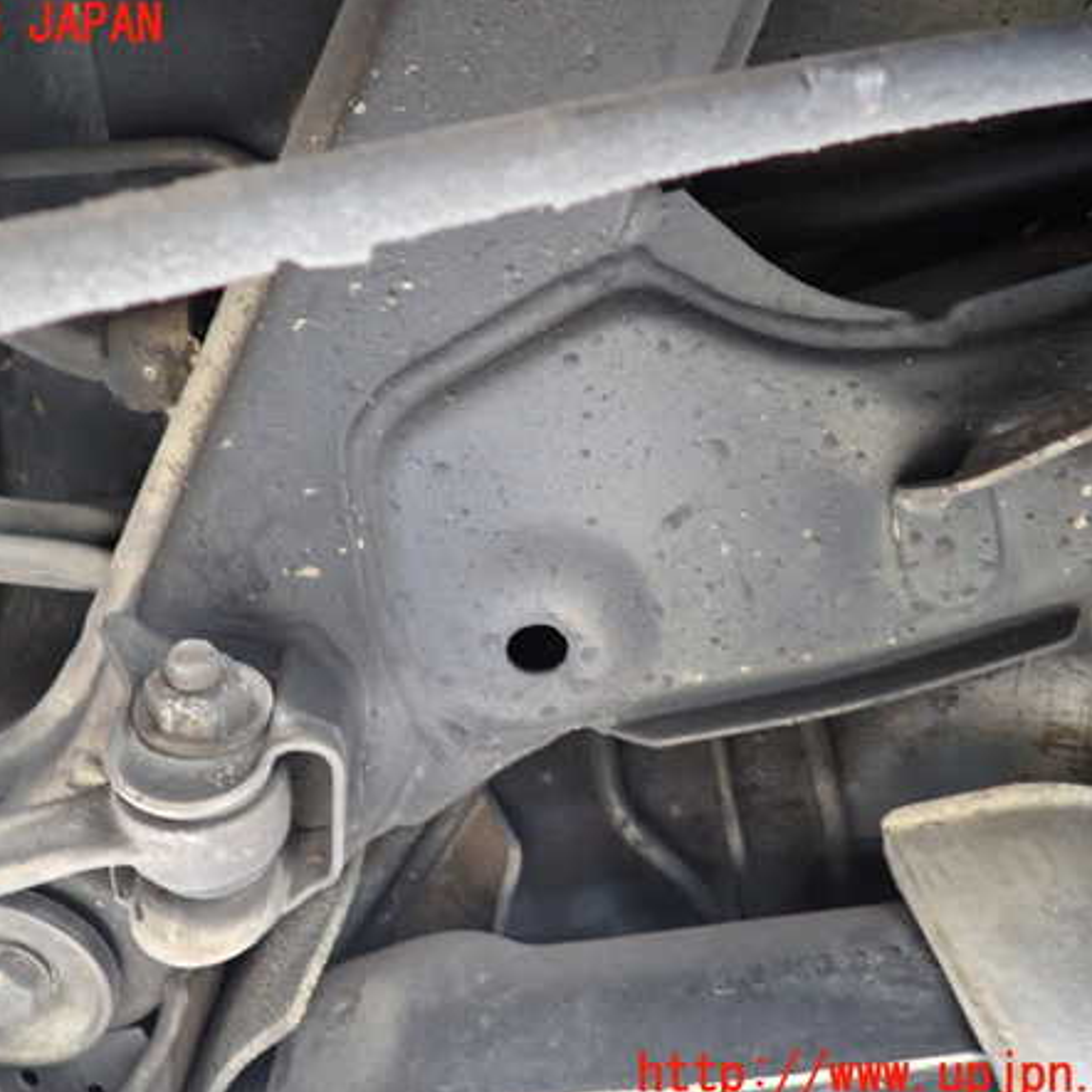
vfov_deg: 54.0
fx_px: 1071
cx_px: 455
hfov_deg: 53.8
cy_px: 551
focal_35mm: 30
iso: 400
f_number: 2
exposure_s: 1/30
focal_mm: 4.5
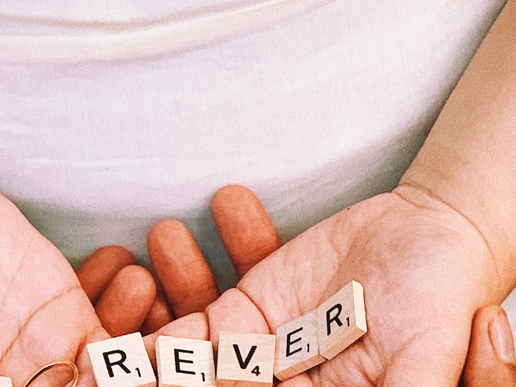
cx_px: 418
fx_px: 2430
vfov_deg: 9.1
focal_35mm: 163
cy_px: 266
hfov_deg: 12.1
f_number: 2.4
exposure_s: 1/75
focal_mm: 6
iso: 125
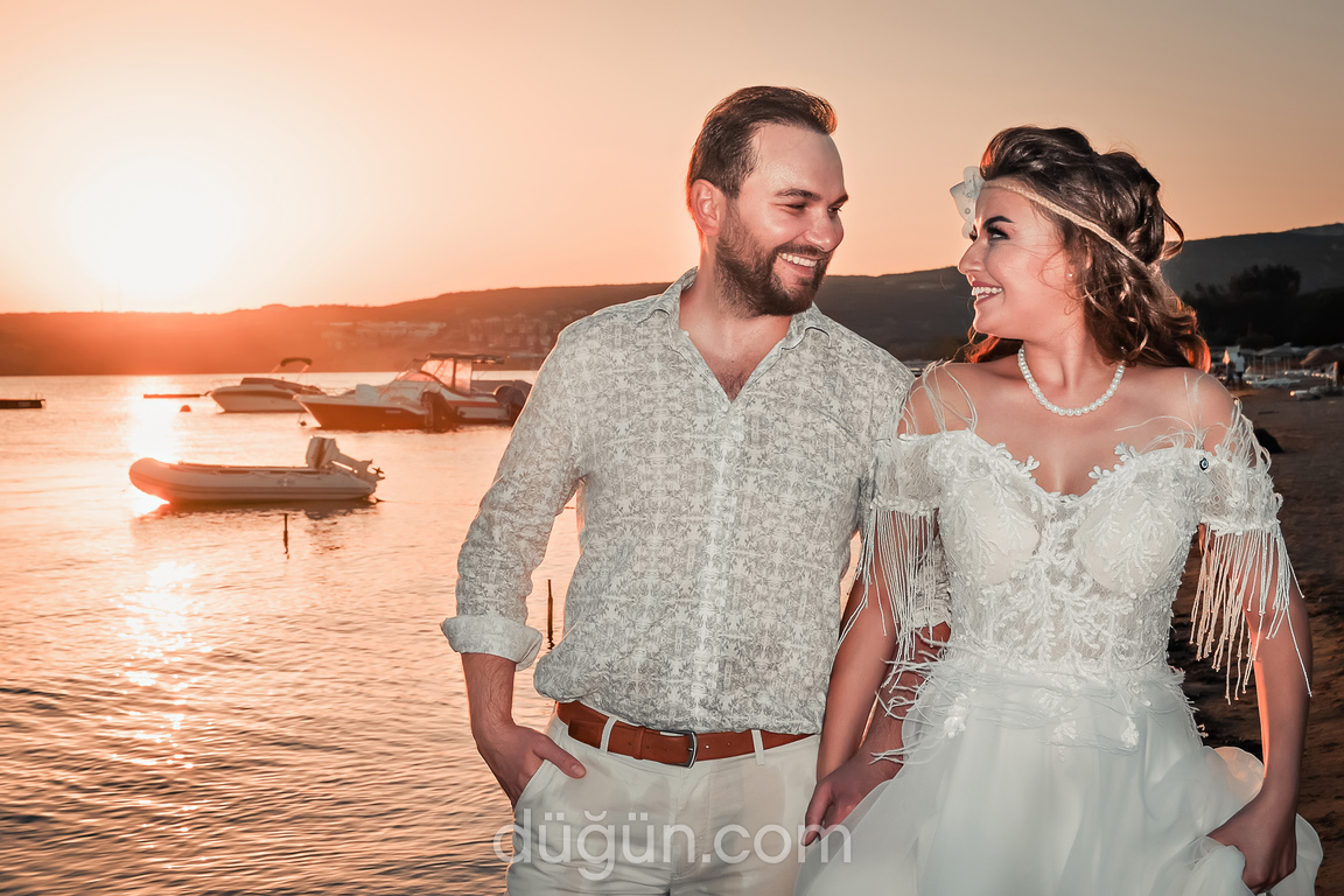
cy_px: 448
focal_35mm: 51
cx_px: 672
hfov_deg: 38.9
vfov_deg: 26.5
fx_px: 1904
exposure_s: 1/200
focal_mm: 34
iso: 100
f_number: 10
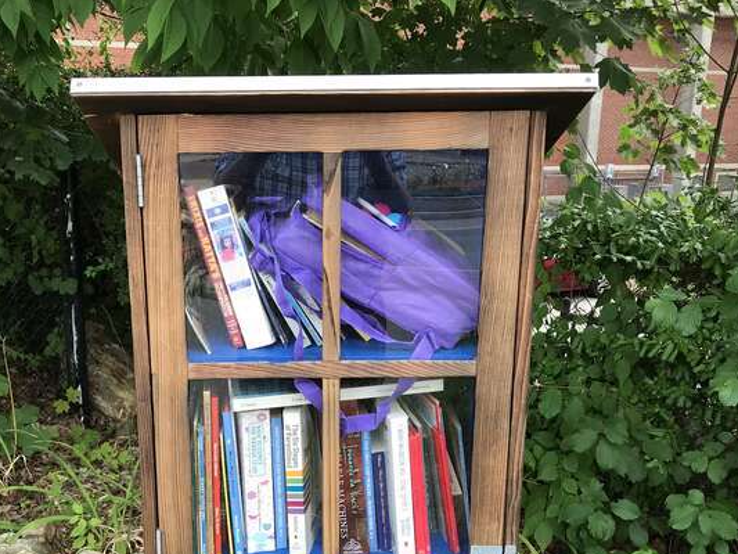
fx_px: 896
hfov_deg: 44.5
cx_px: 281
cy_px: 368
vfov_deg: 34.1
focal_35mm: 42
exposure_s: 1/273
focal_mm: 3.99
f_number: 1.8
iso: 20
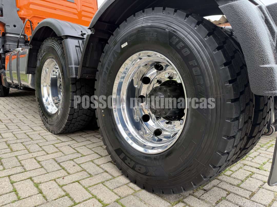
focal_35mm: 24
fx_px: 192
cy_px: 104
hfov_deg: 71.6
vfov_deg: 56.8
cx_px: 138
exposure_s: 1/182
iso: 80
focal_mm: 6.76
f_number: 1.78
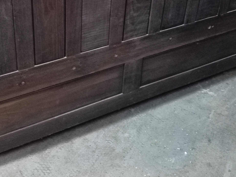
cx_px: 87
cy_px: 29
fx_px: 355
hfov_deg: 36.6
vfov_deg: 27.3
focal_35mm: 52
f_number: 2.2
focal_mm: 3.83
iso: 1000
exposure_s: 1/14.3
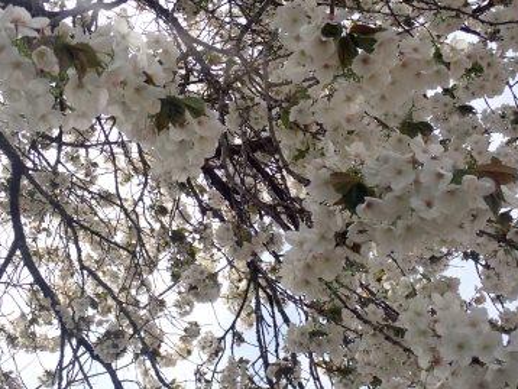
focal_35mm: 55
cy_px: 194
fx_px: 824
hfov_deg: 34.9
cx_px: 253
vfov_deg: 26.6
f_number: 4
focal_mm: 7.84
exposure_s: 1/400
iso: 100
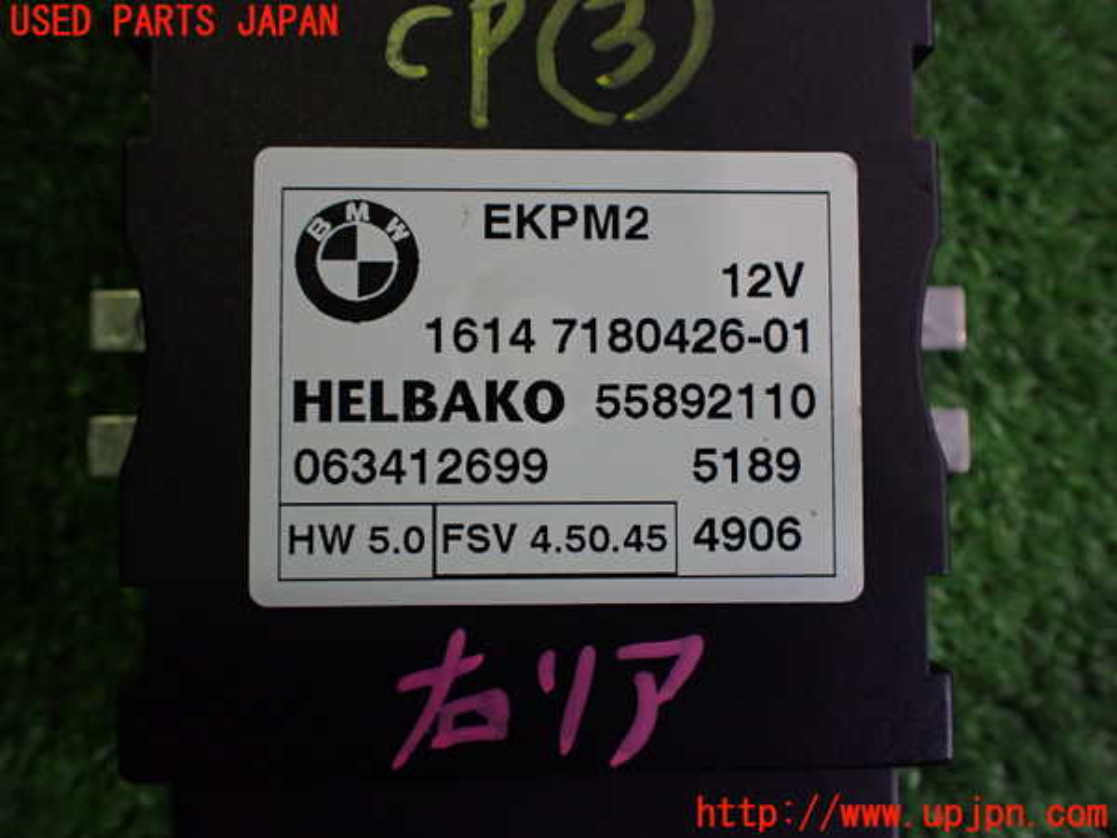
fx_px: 968
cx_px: 558
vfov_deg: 46.8
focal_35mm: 30
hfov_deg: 60.0
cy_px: 419
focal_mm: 5.4
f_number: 2.3
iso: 500
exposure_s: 1/125
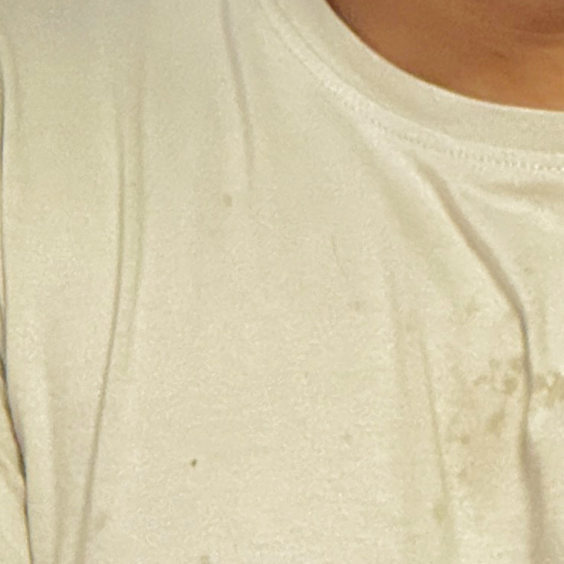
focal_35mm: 581
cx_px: 434
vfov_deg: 3.0
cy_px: -230
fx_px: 10710
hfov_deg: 3.0
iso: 800
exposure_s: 1/55
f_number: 2.8
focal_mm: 15.66
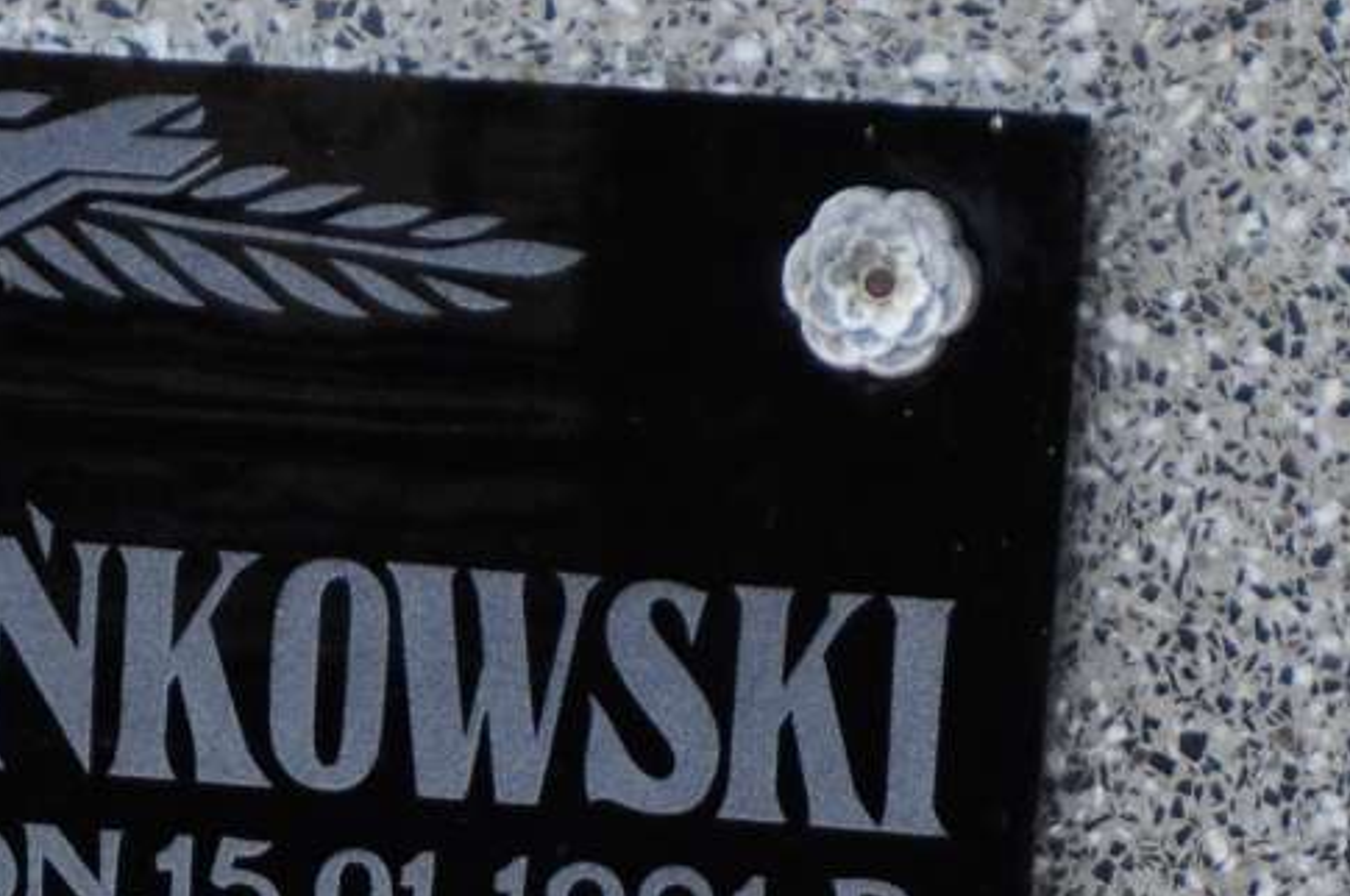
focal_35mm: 696
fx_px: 26073
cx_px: -156
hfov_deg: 3.0
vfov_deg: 2.0
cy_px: 1152
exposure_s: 1/160
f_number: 5.3
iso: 250
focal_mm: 105
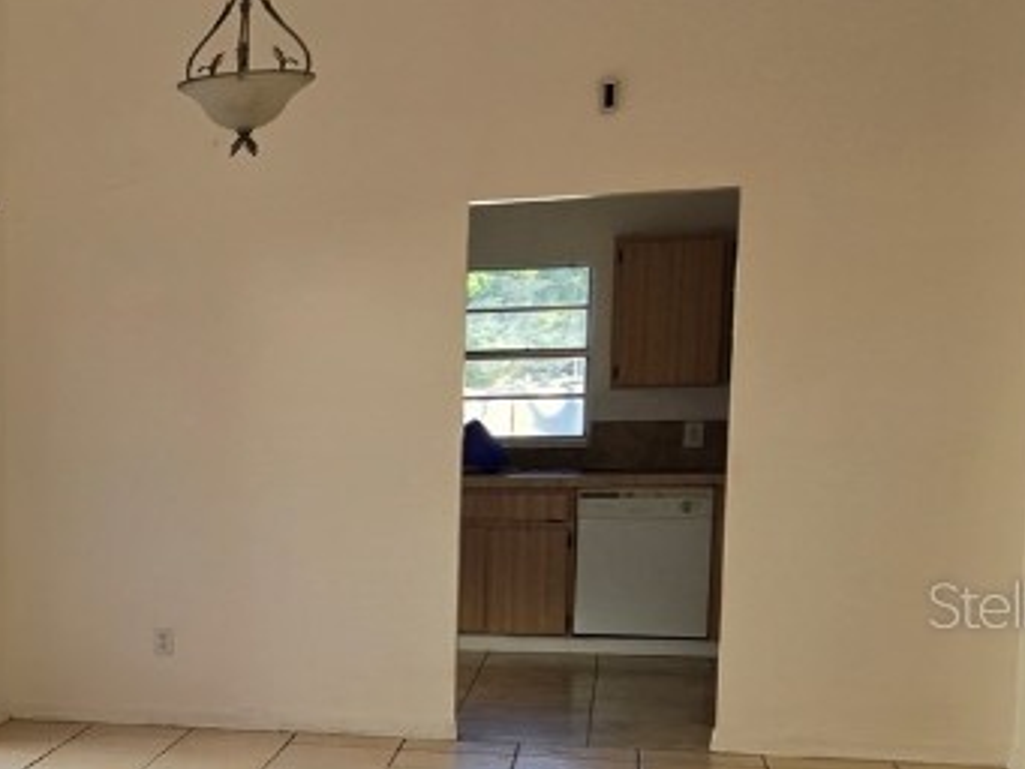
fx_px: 2044
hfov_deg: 24.4
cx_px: -328
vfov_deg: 21.1
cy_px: 604
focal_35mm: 69
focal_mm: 5.4
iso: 32
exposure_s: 1/180
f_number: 1.8
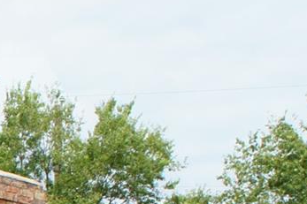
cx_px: -345
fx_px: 1431
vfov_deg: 7.8
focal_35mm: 168
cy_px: 422
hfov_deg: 10.9
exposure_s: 1/250
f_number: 11
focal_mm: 19
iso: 250
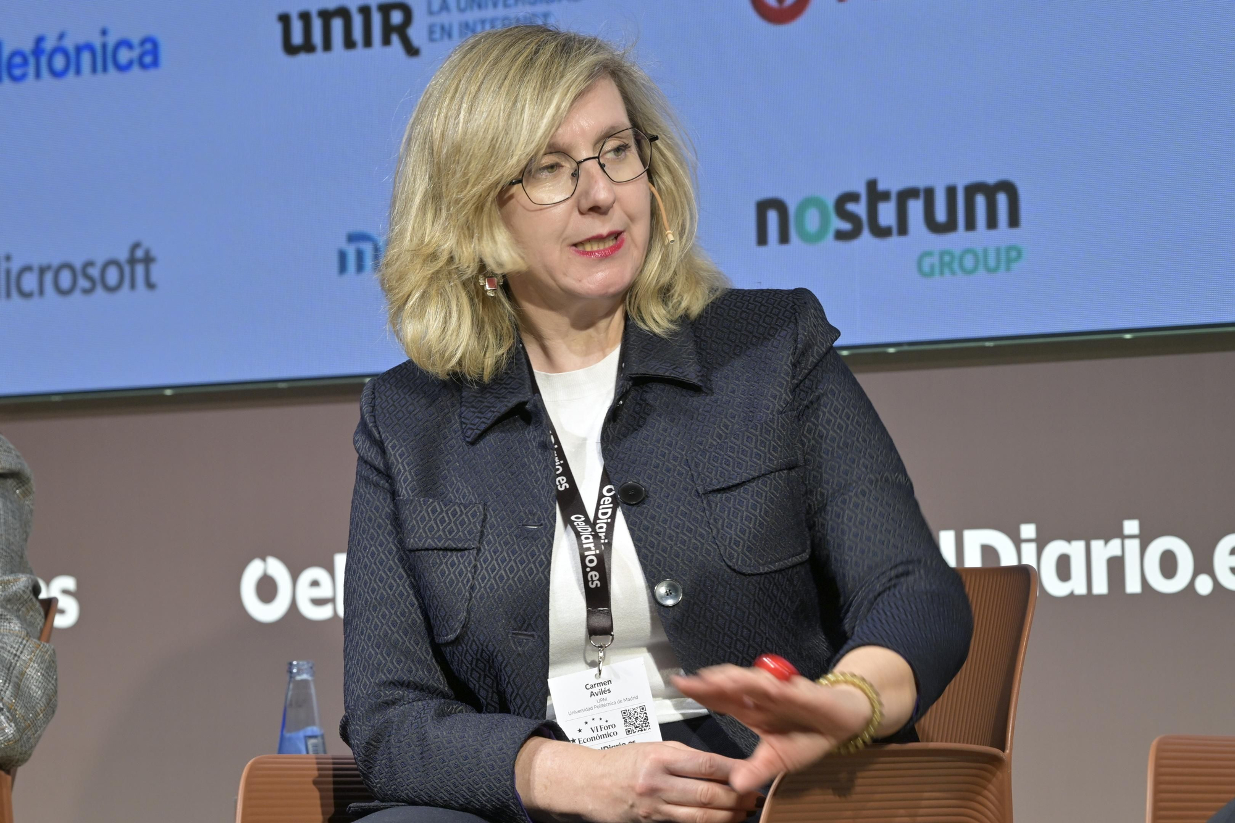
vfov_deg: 7.6
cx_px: 618
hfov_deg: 11.4
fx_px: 6174
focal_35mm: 180
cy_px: 412
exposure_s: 1/80
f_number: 5.6
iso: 400
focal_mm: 120
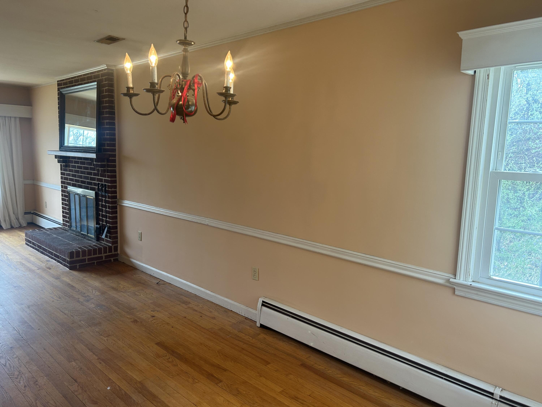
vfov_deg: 53.1
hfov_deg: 67.3
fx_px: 407
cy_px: 204
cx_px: 271
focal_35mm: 26
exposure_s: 1/60
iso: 64
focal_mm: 5.7
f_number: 1.5
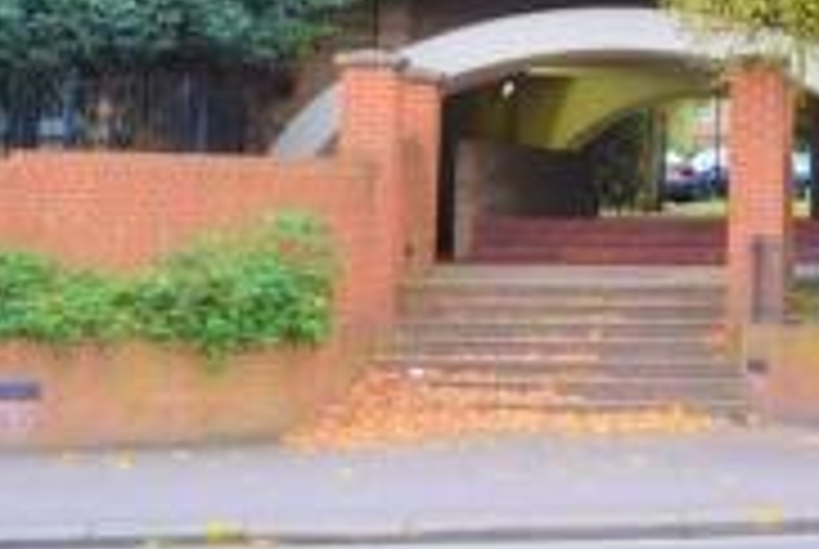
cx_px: 961
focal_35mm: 97
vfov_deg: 13.3
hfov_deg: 19.8
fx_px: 2210
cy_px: -277
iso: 100
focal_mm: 18
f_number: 3.5
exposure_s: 1/50
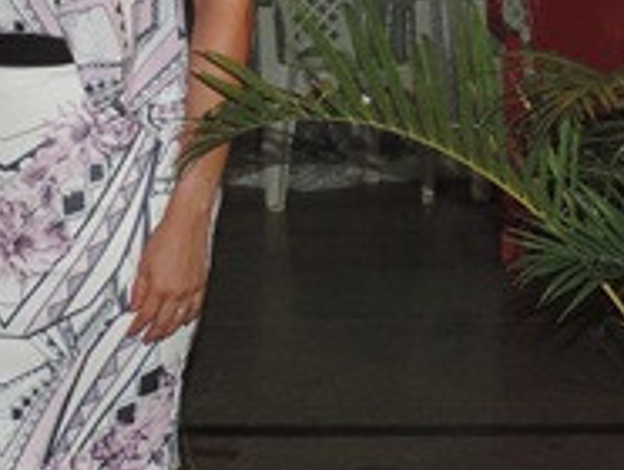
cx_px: -173
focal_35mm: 151
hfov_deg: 12.7
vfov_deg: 9.8
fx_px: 2725
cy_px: 156
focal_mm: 7.1
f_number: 3.3
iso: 200
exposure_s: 1/30
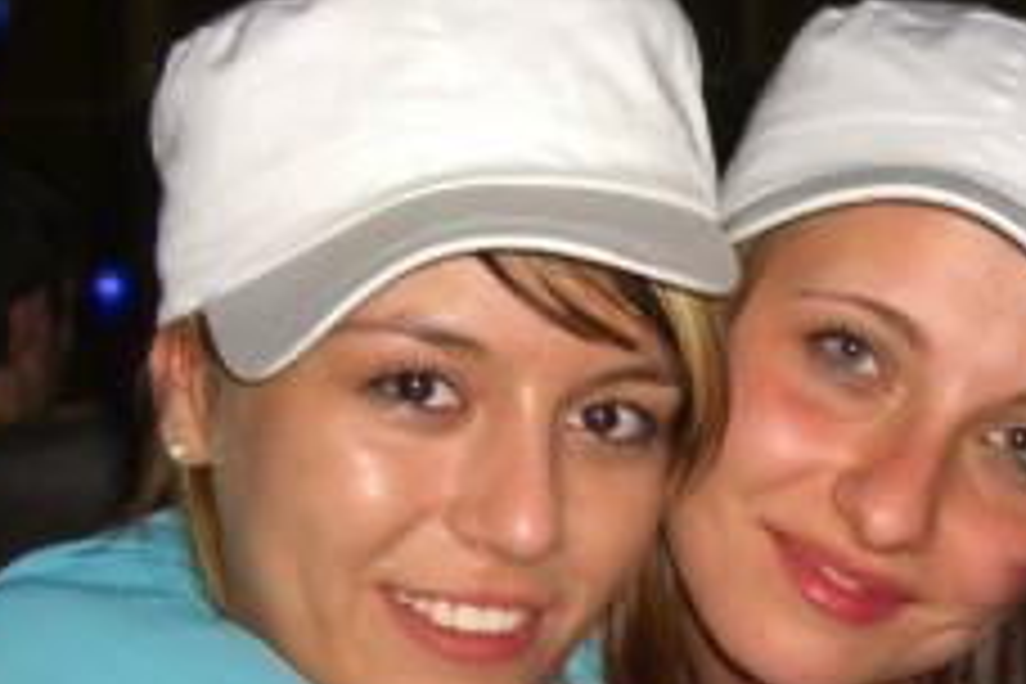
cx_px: 855
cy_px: 788
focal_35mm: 104
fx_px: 2964
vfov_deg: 12.9
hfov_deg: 19.4
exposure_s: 1/60
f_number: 2.8
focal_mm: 7.9
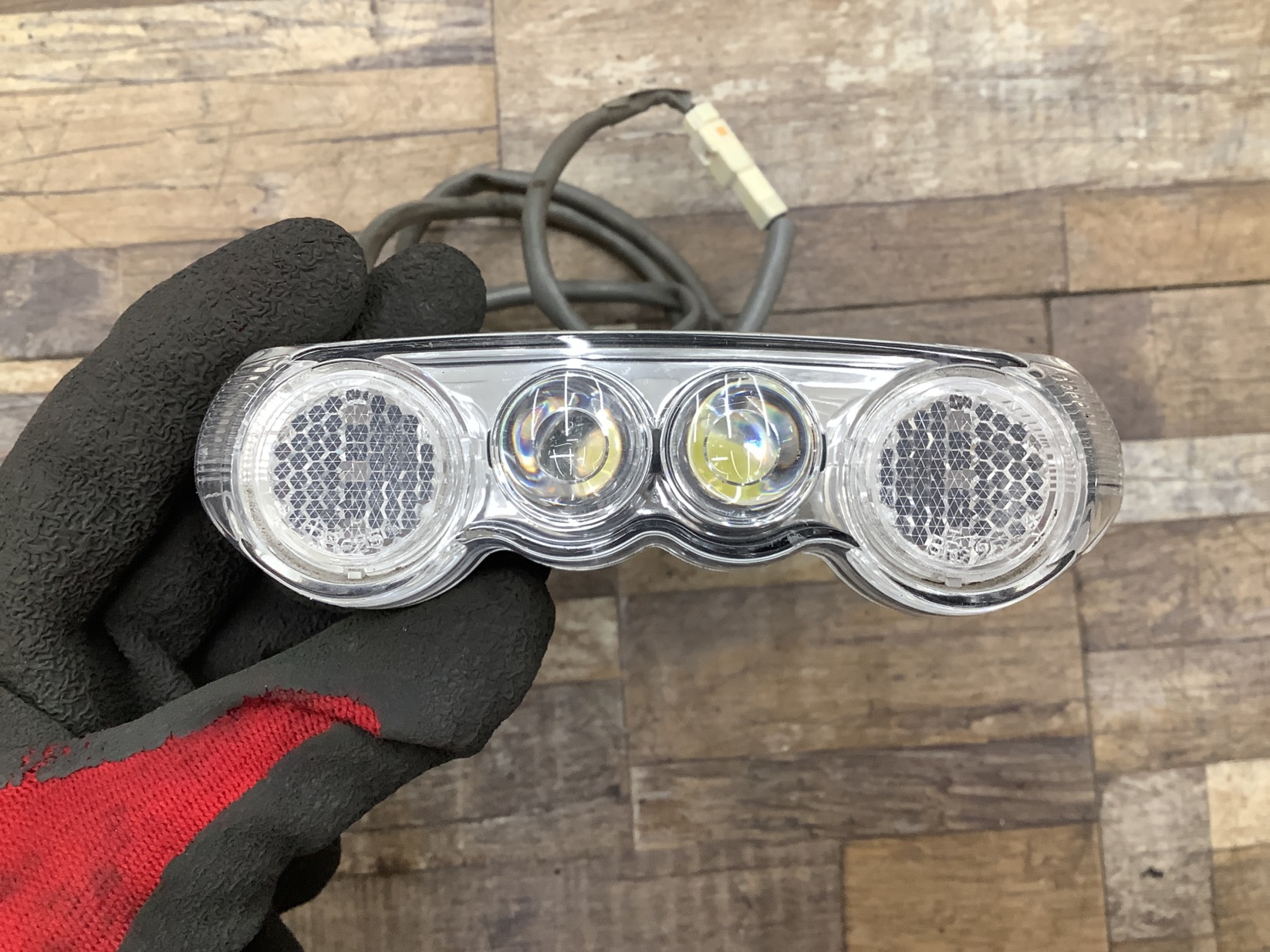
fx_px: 1138
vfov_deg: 45.5
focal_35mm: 31
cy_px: 476
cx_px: 635
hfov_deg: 58.3
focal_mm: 3.3
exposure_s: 1/60
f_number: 2.4
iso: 100
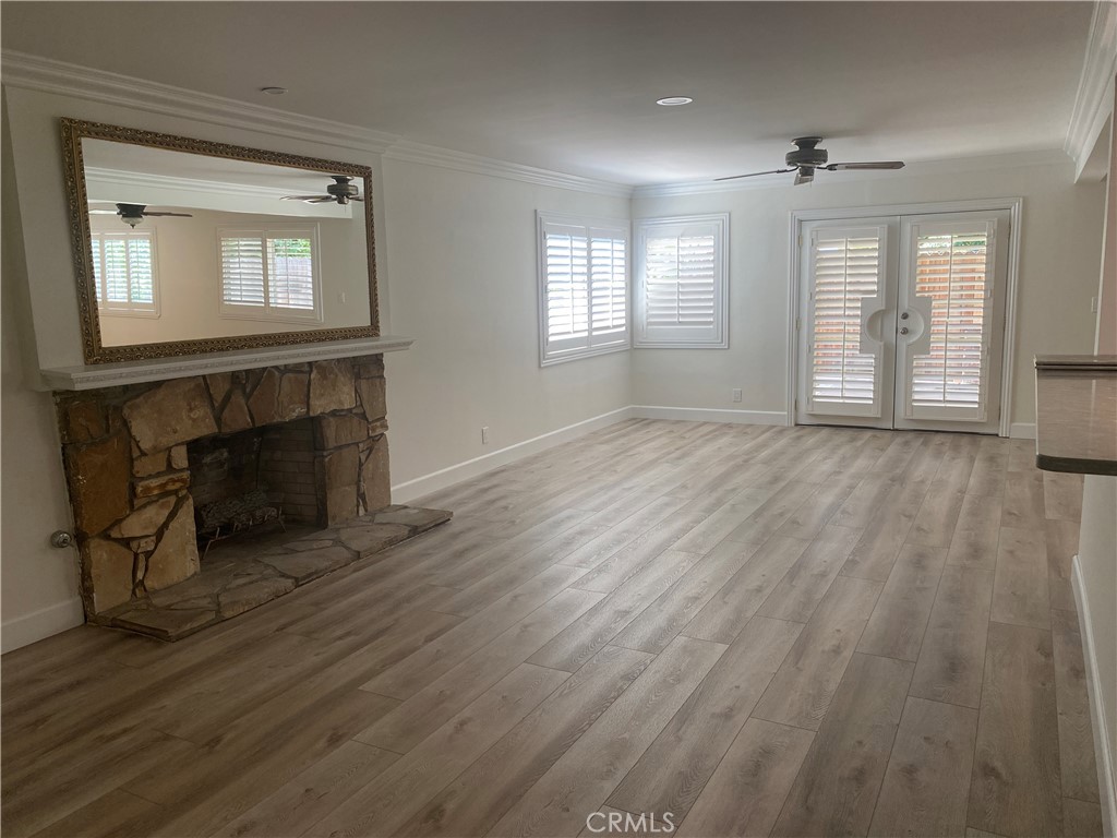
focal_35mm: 26
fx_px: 839
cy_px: 419
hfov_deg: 67.3
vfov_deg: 53.1
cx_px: 558
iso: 125
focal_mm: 4.25
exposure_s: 1/120
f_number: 1.8
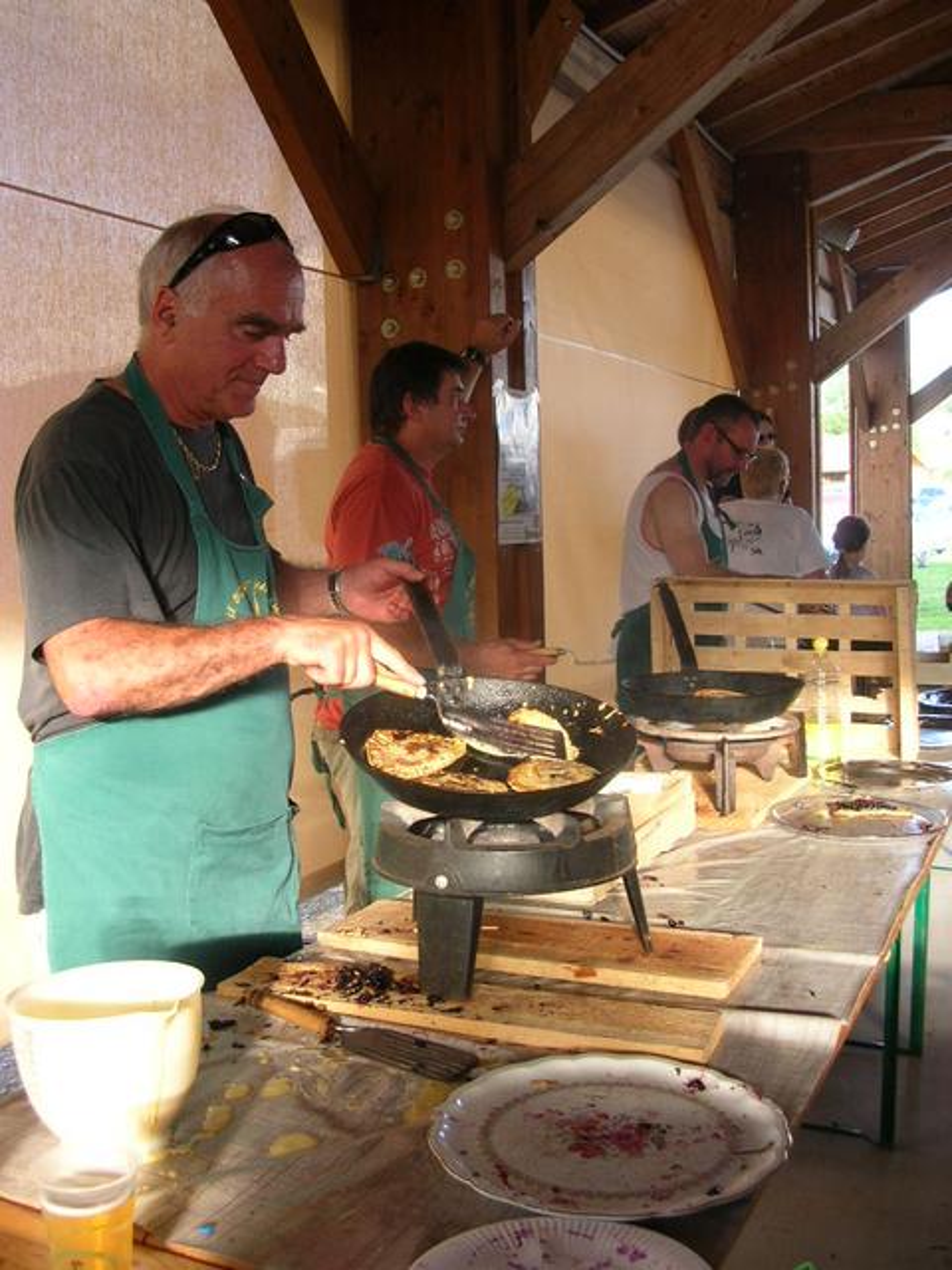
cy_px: 635
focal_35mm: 35
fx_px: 1283
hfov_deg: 40.7
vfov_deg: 52.6
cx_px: 476
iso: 50
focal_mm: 5.8
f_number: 2.8
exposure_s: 1/47.6
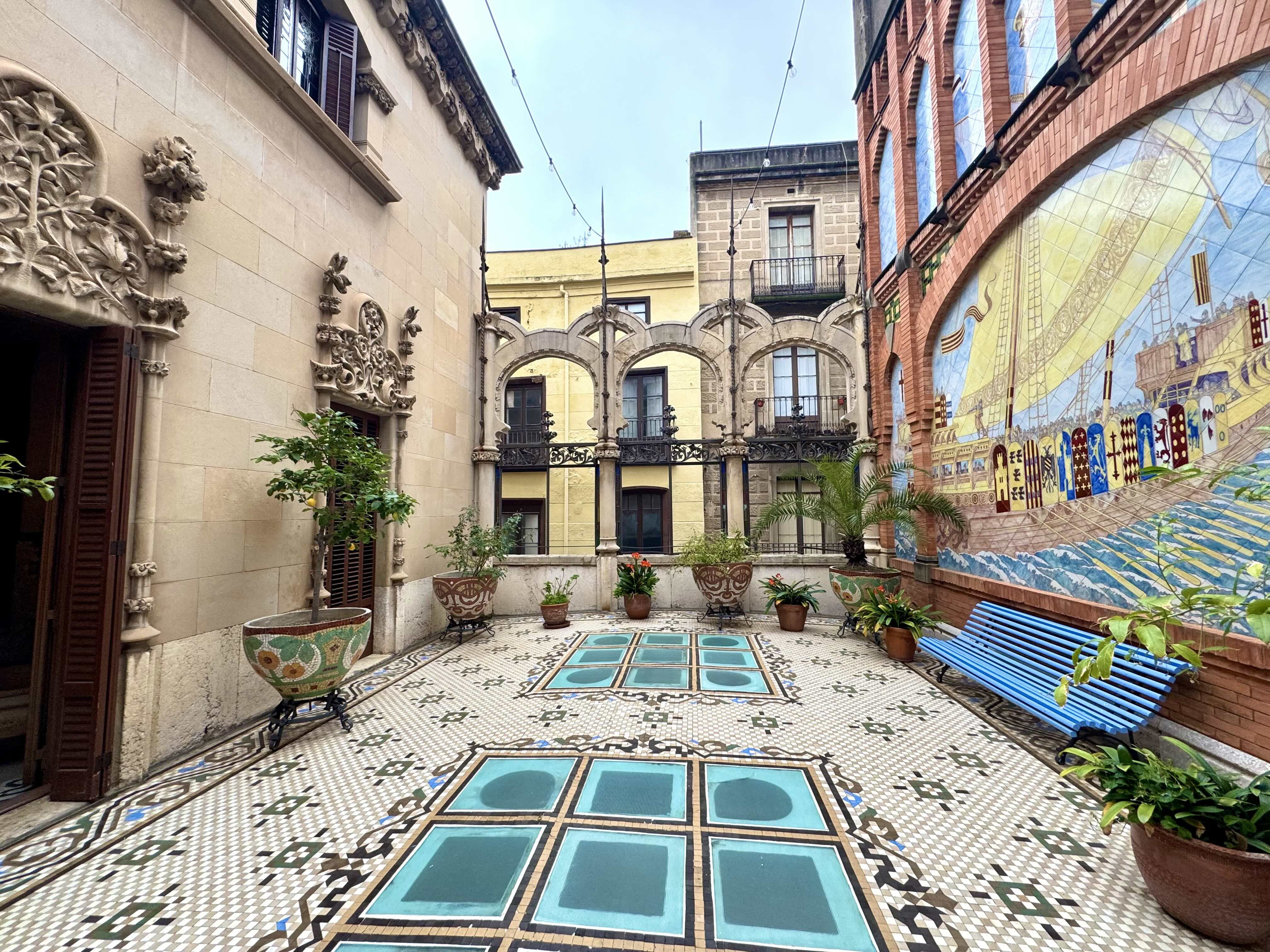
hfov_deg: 102.1
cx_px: 635
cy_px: 476
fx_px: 514
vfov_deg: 85.7
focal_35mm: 14
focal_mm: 2.22
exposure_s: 1/99
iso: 100
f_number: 2.2
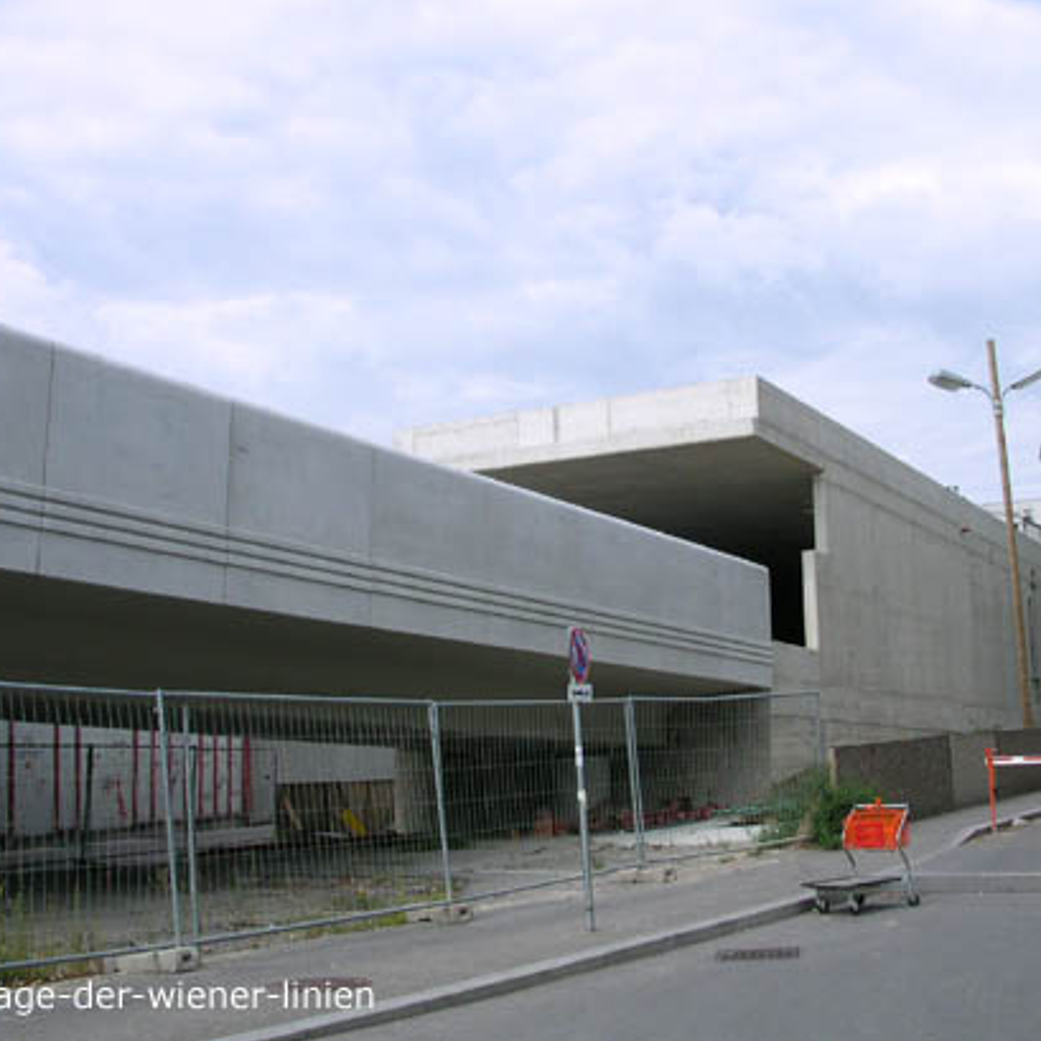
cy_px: 520
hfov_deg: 38.3
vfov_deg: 38.3
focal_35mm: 44
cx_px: 583
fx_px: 1497
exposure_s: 1/345
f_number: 4.5
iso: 100
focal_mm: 5.6
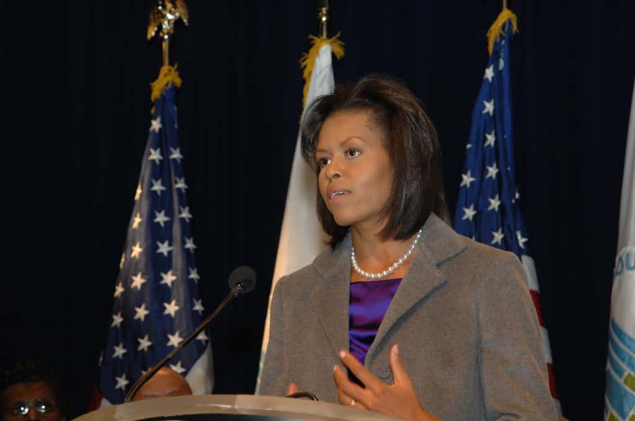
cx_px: 318
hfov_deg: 16.1
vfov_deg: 10.7
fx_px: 2246
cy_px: 210
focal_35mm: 128
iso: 500
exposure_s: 1/50
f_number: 7.1
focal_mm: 85
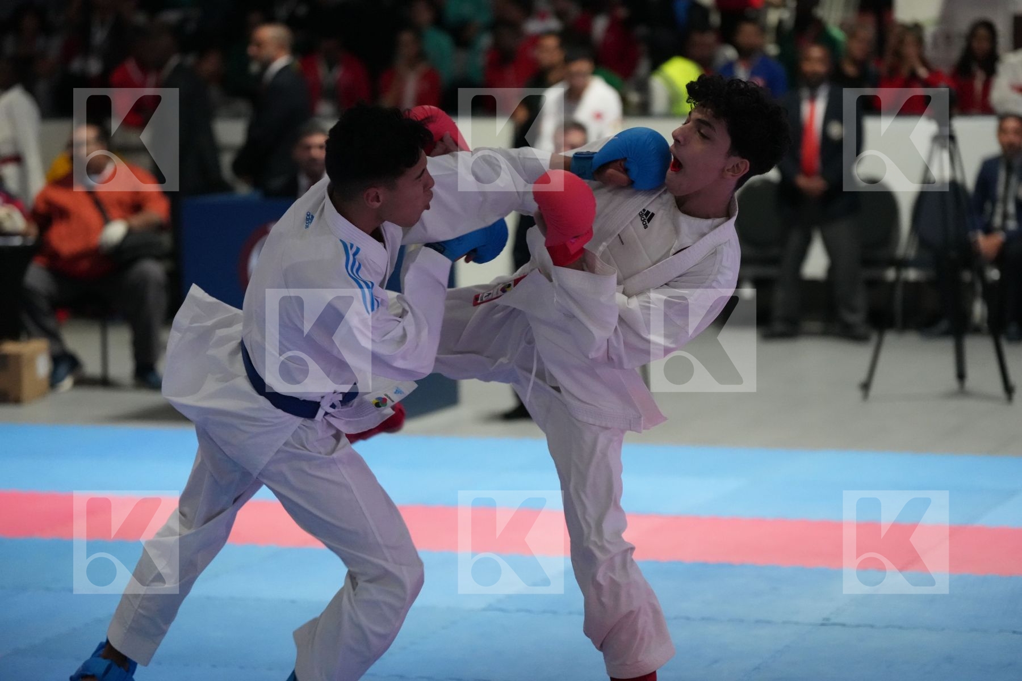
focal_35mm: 111
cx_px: 511
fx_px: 3151
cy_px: 340
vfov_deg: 12.3
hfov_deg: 18.4
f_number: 2.8
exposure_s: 1/800
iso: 8000
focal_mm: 111
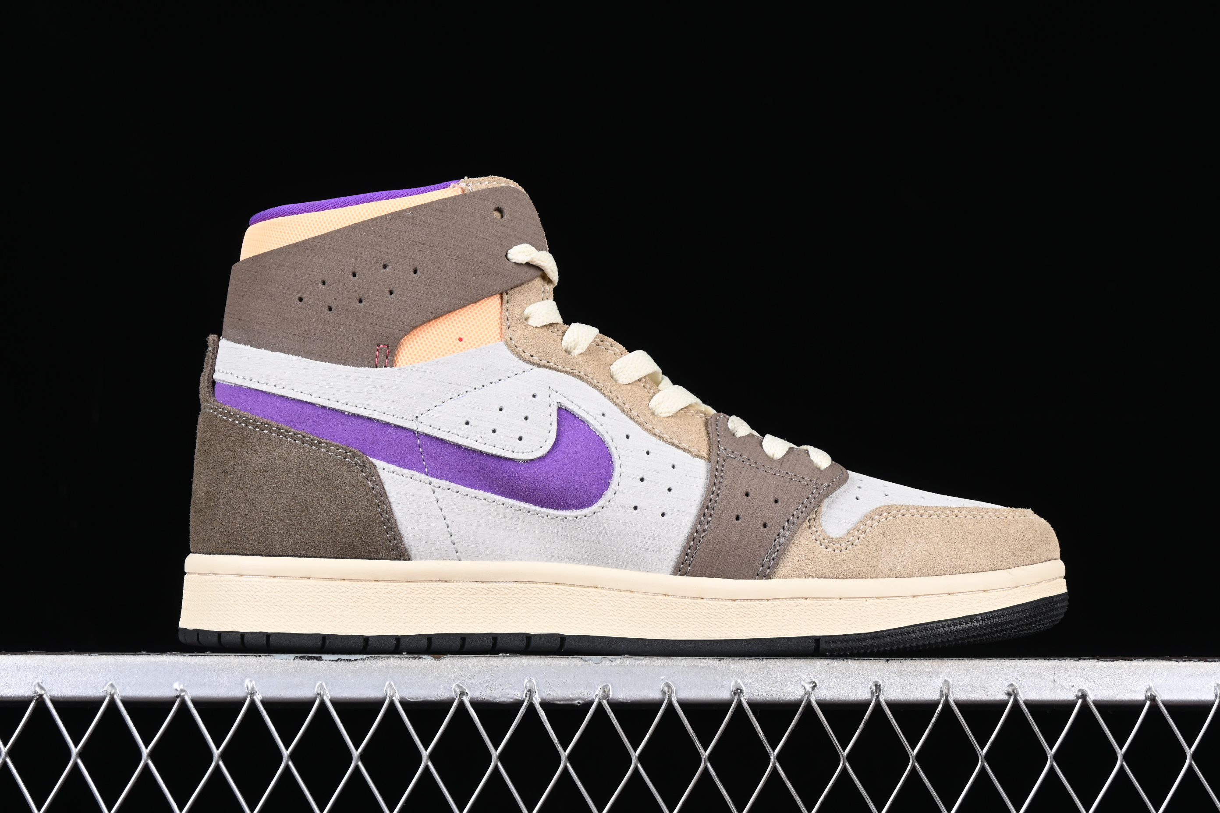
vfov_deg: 18.2
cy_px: 406
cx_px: 610
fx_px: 2541
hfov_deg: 27.0
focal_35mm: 75
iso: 160
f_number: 8
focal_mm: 50
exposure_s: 1/60
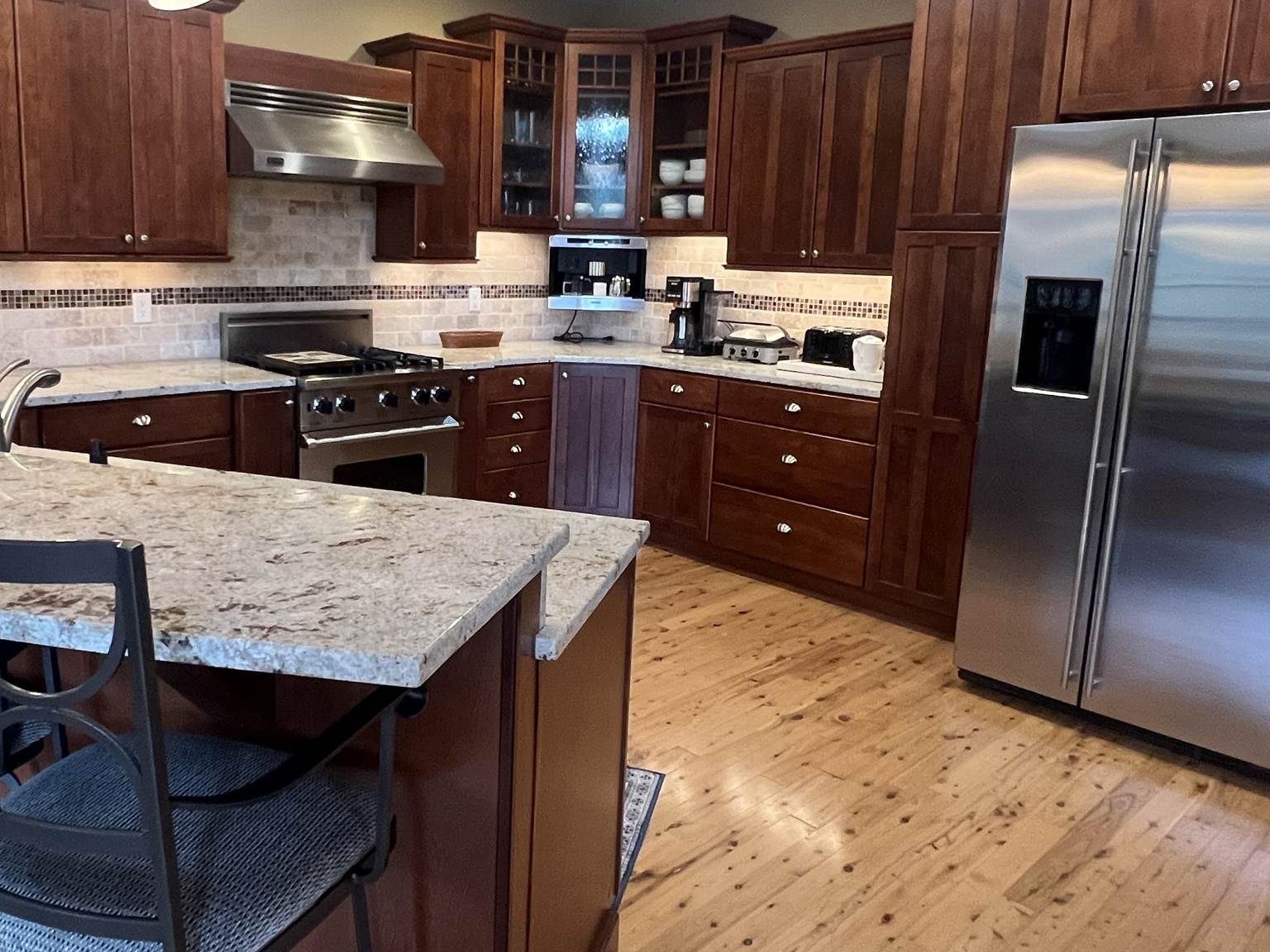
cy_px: 405
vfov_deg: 52.9
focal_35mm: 26
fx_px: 954
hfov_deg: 66.4
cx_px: 483
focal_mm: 1.57
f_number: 1.8
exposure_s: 1/60
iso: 320
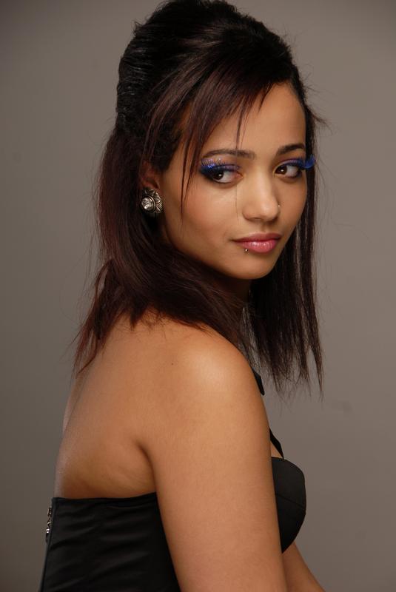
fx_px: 2593
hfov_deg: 8.7
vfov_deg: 13.0
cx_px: 198
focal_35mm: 158
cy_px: 296
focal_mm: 105
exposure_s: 1/160
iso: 100
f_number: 7.1
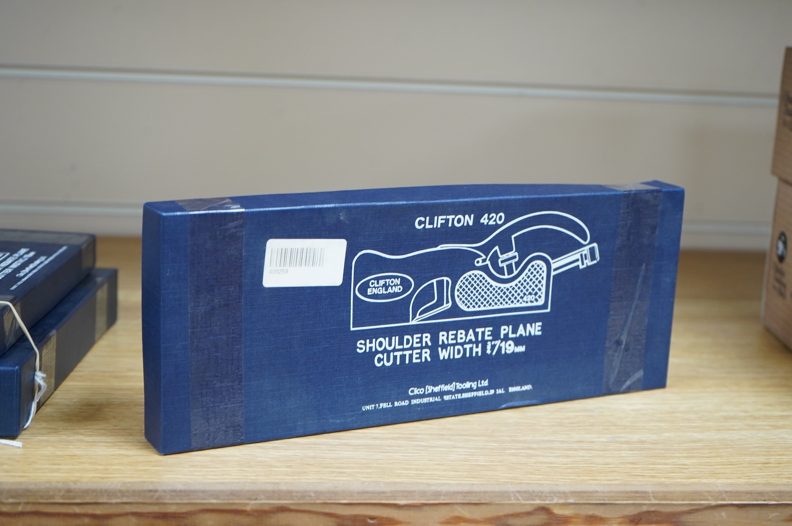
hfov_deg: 35.1
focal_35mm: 57
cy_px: 263
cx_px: 396
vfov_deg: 23.7
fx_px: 1253
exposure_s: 1/80
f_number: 6.3
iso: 2500
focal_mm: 57
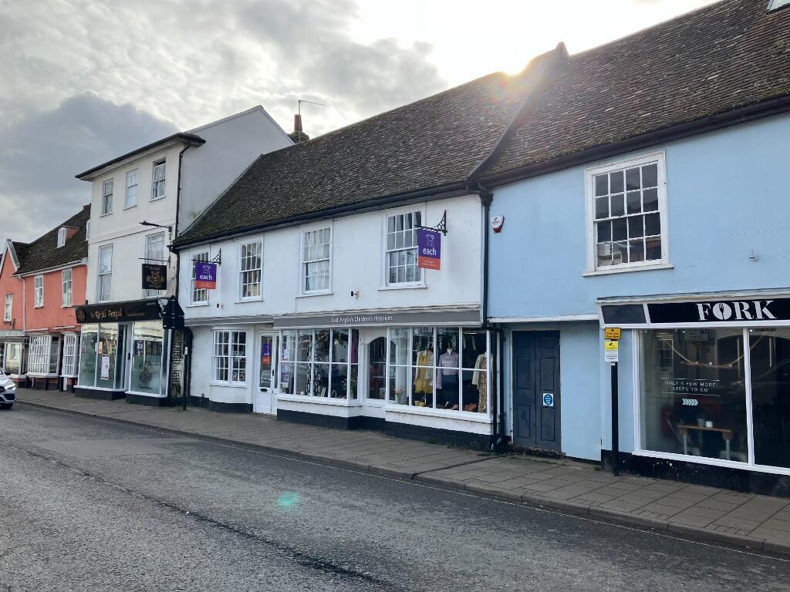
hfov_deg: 63.4
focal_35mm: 28
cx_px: 395
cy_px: 296
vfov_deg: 49.7
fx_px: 639
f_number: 1.8
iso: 32
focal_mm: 3.99
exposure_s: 1/842
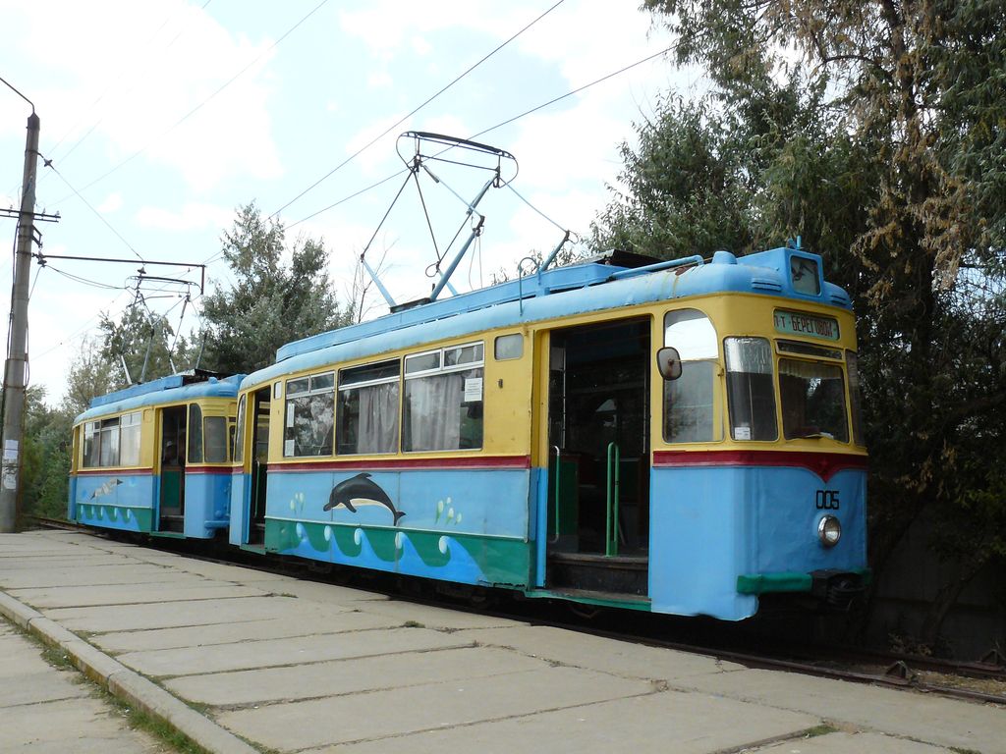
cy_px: 377
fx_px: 1046
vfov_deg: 39.7
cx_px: 503
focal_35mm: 36
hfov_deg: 51.4
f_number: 8
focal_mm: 6
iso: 200
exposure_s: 1/250
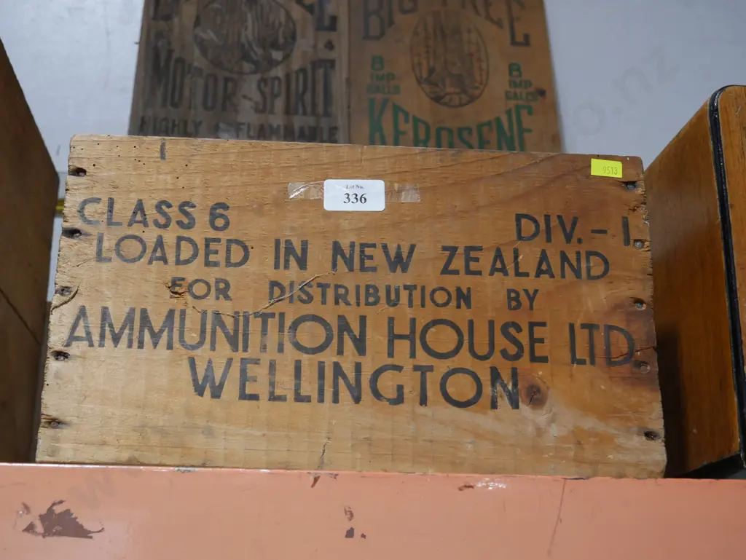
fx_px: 1078
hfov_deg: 38.2
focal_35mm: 50
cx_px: 373
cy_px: 280
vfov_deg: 29.1
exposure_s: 1/60
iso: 800
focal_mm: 25
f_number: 5.3
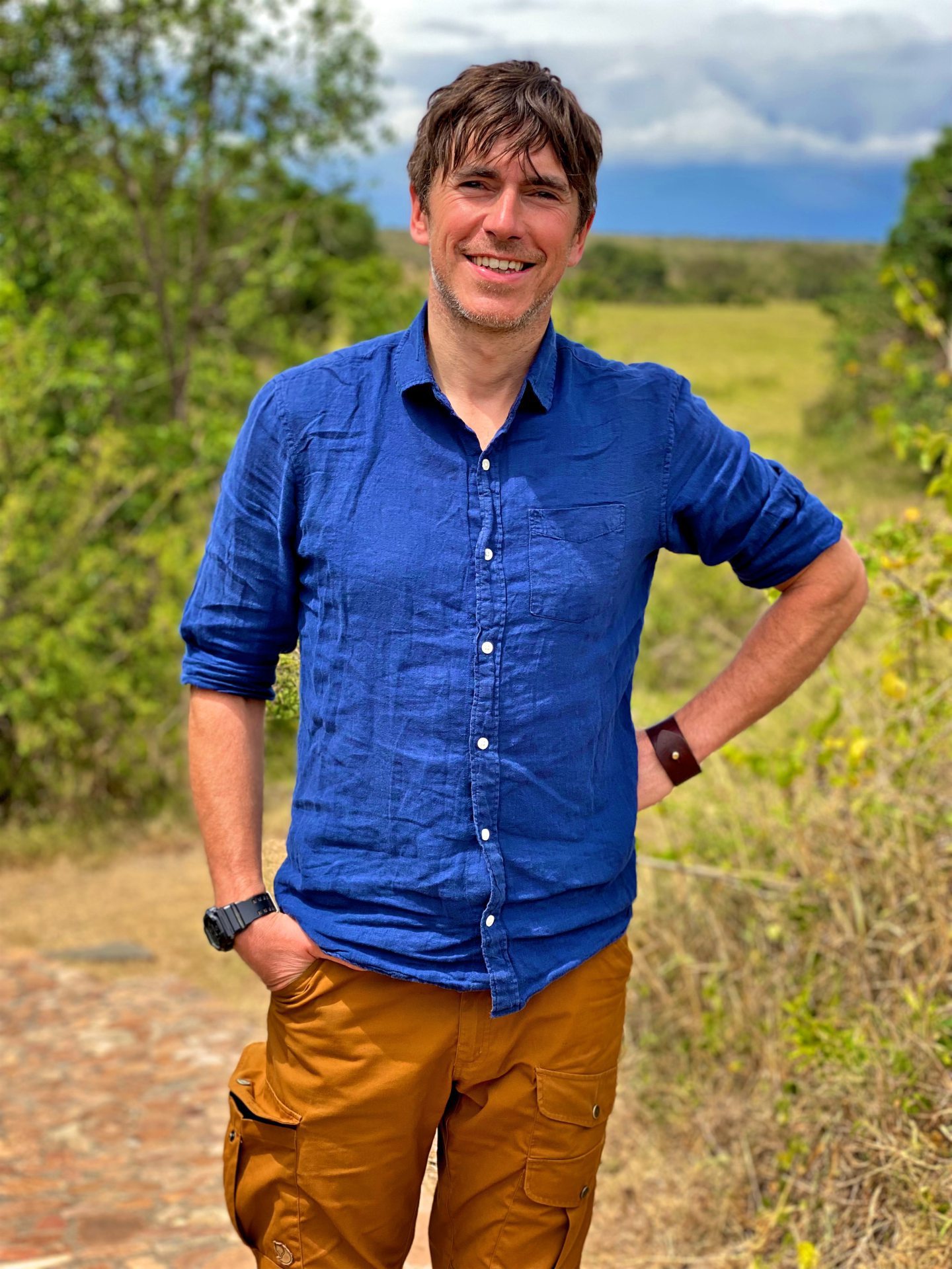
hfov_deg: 28.0
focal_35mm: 52
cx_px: 476
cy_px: 634
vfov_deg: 36.8
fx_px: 1907
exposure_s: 1/727
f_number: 2
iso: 20
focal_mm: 6
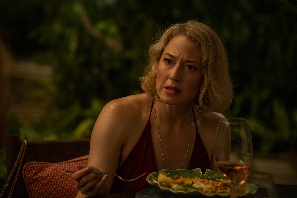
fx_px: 1213
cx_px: 148
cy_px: 99
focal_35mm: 147
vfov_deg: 9.3
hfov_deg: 14.0
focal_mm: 98.2
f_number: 2.8
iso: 4000
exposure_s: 1/60
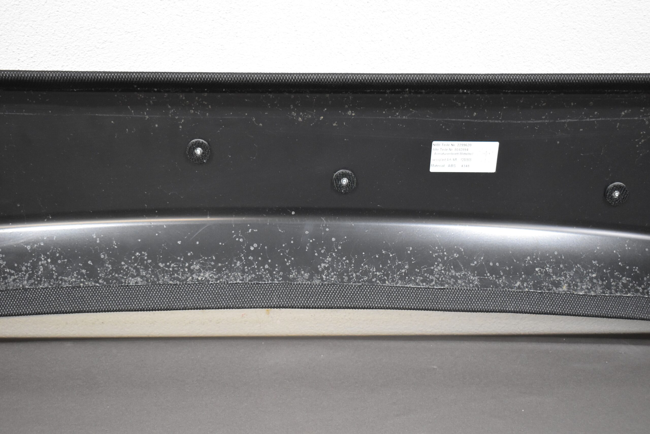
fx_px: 921
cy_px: 217
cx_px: 325
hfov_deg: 38.9
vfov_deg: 26.5
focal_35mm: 51
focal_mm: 34
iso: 2200
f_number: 4.5
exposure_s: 1/125
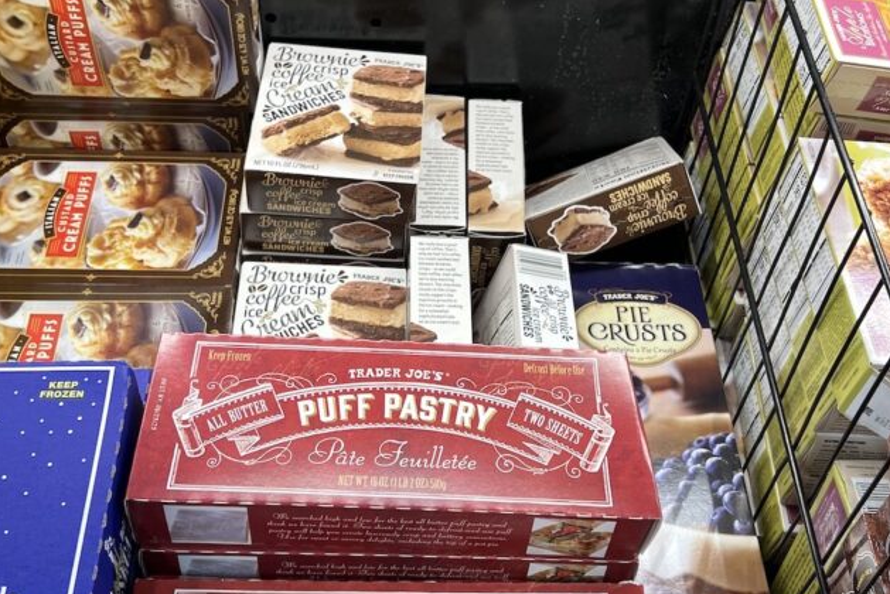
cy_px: 225
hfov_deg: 44.5
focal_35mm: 44
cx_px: 422
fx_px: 1088
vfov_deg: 30.4
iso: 80
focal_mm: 5.7
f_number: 1.5
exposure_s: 1/100
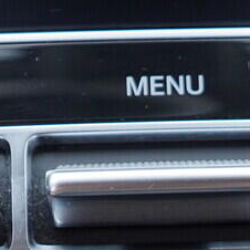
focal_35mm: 195
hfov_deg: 9.0
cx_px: 197
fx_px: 1593
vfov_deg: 8.7
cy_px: 407
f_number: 2.8
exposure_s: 1/40
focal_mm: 24
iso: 125
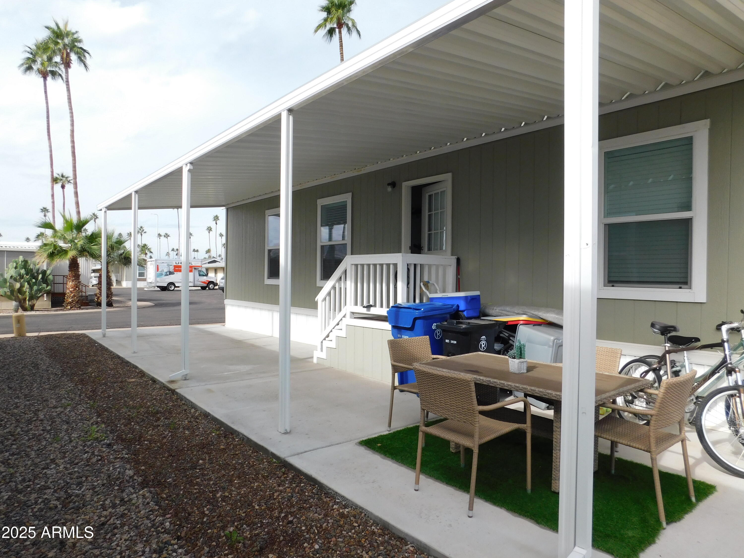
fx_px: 494
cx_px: 372
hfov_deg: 73.9
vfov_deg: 58.9
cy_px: 279
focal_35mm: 23
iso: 125
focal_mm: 4
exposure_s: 1/1000
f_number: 3
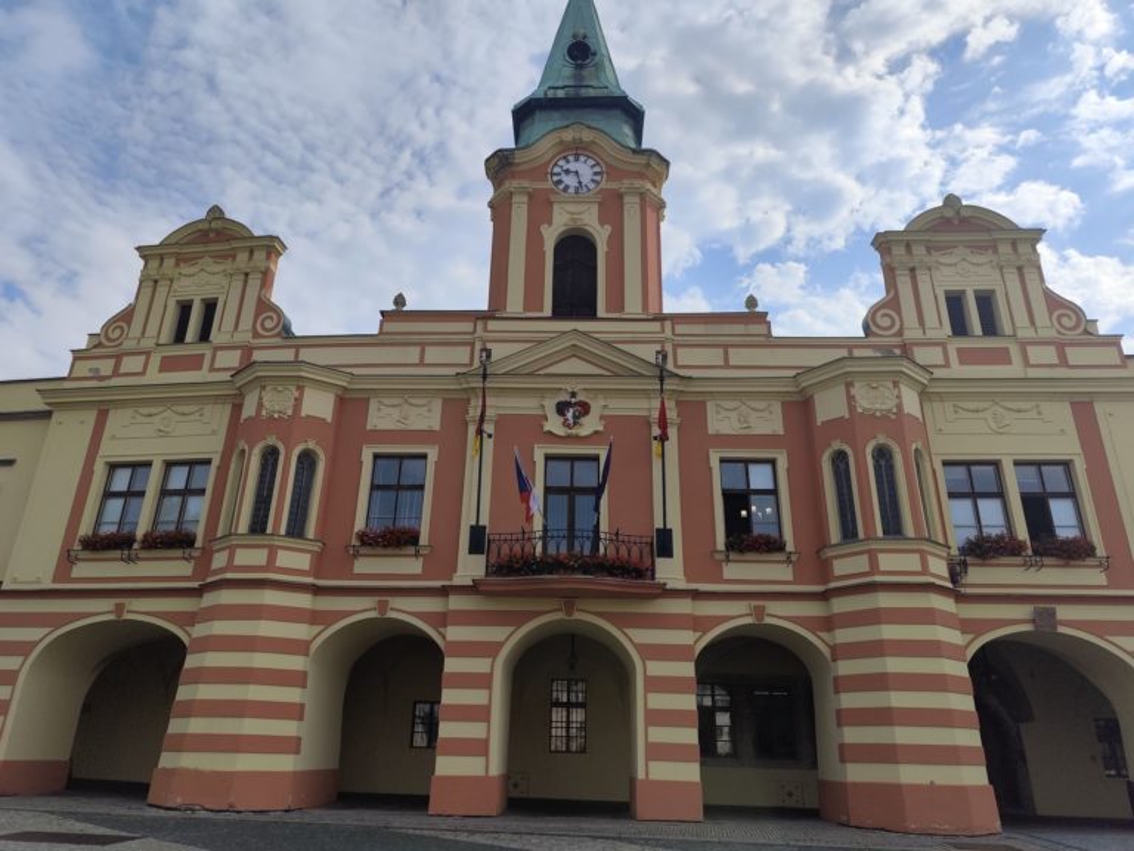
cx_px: 567
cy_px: 426
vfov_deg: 58.9
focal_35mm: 23
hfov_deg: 73.9
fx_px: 753
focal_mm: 6.19
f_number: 1.65
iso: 50
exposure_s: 1/2847
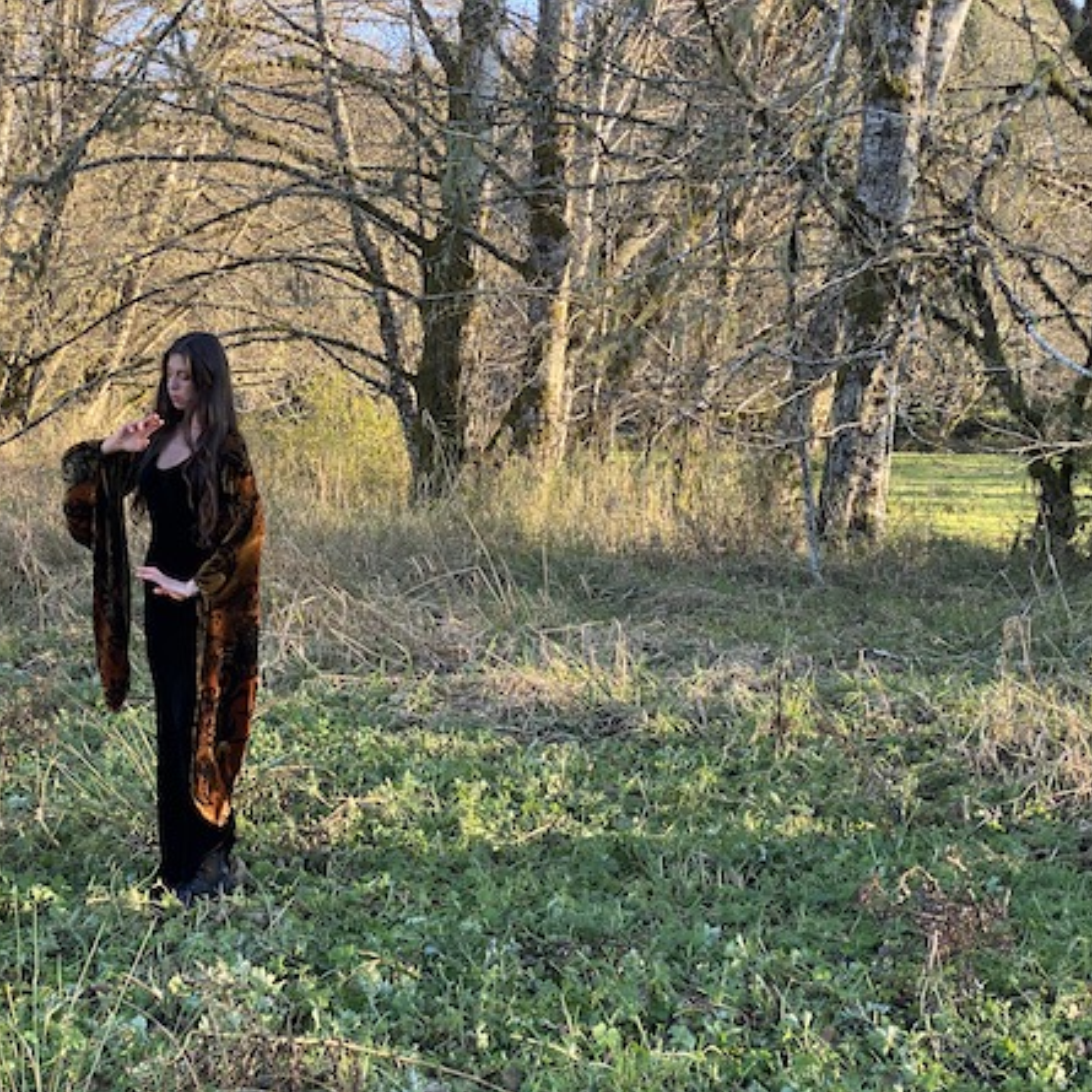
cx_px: 383
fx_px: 2213
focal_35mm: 62
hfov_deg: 27.6
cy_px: 550
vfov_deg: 27.7
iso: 32
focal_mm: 6
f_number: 2
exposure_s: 1/122
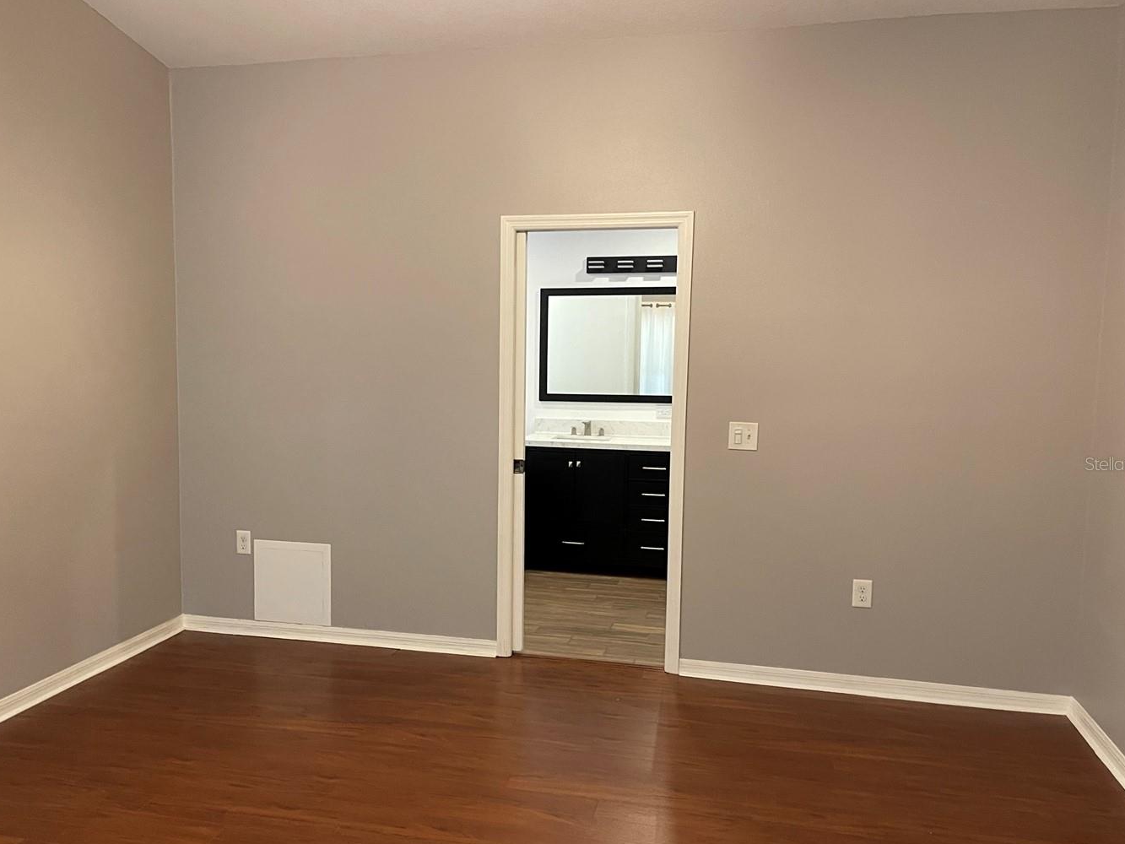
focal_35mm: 30
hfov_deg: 59.8
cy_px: 463
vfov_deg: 46.7
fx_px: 975
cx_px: 489
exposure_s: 1/60
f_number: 1.6
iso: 400
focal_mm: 5.1
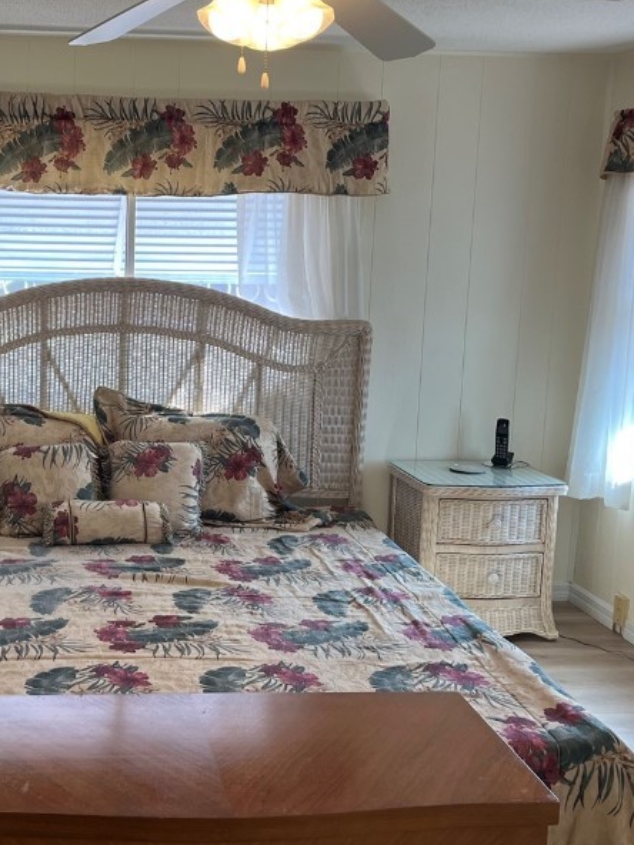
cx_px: 93
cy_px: 385
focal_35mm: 45
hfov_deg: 31.0
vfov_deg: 42.0
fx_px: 1099
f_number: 1.6
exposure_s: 1/120
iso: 80
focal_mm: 5.1
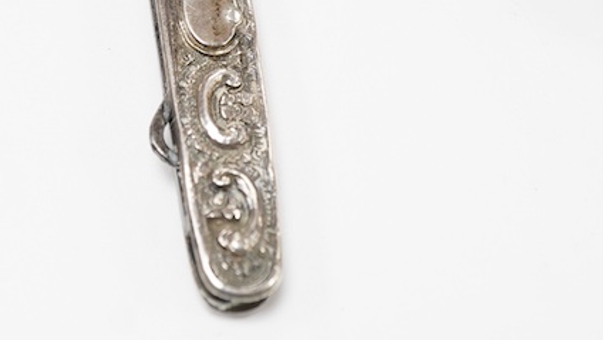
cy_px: 6
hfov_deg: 21.3
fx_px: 1600
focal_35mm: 100
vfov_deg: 12.0
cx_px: 195
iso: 1250
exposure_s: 1/125
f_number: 9
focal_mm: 30
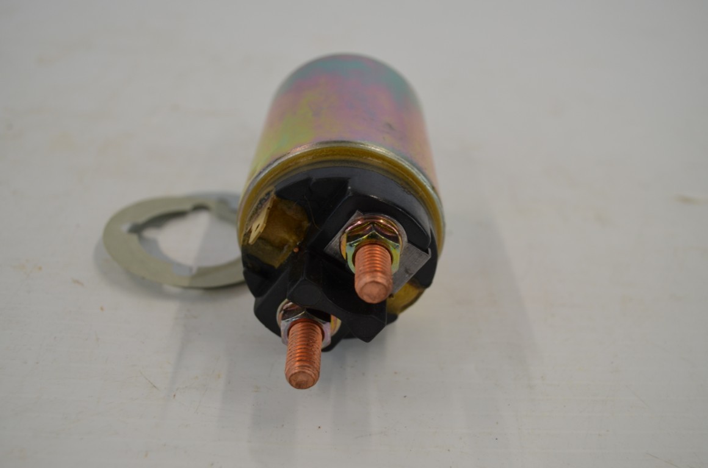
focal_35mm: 36
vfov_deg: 36.7
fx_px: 706
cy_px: 234
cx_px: 354
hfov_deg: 53.2
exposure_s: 1/125
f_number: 5.6
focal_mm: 24
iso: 400
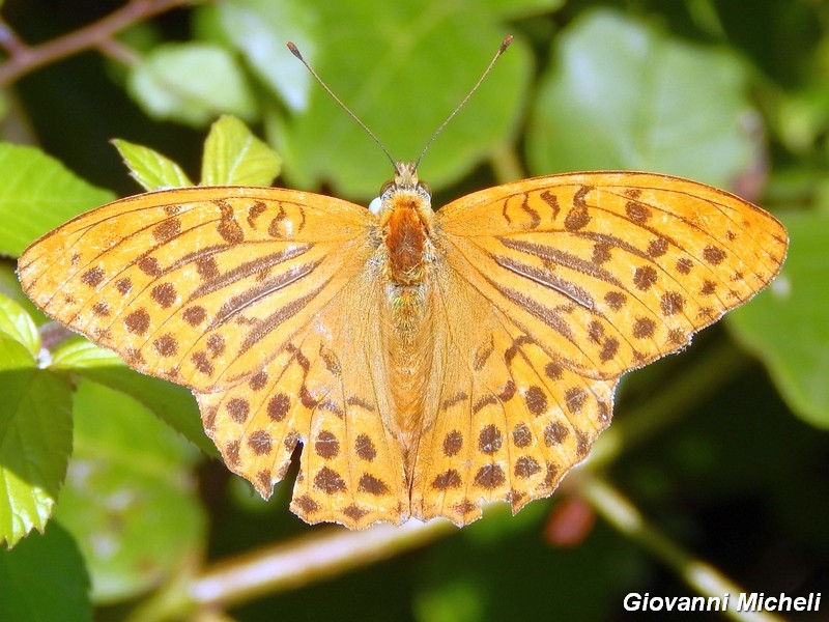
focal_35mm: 162
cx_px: 414
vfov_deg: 9.2
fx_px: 3880
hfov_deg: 12.2
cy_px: 311
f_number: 5.1
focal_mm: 28.7
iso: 125
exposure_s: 1/400
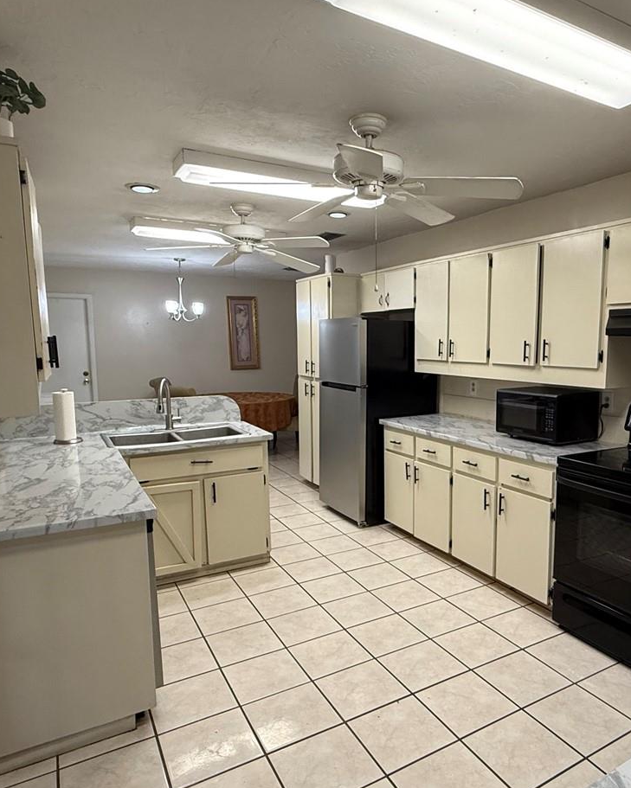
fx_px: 560
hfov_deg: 57.9
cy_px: 417
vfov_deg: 70.2
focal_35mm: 24
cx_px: 403
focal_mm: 2.22
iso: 250
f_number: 2.2
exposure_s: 1/120
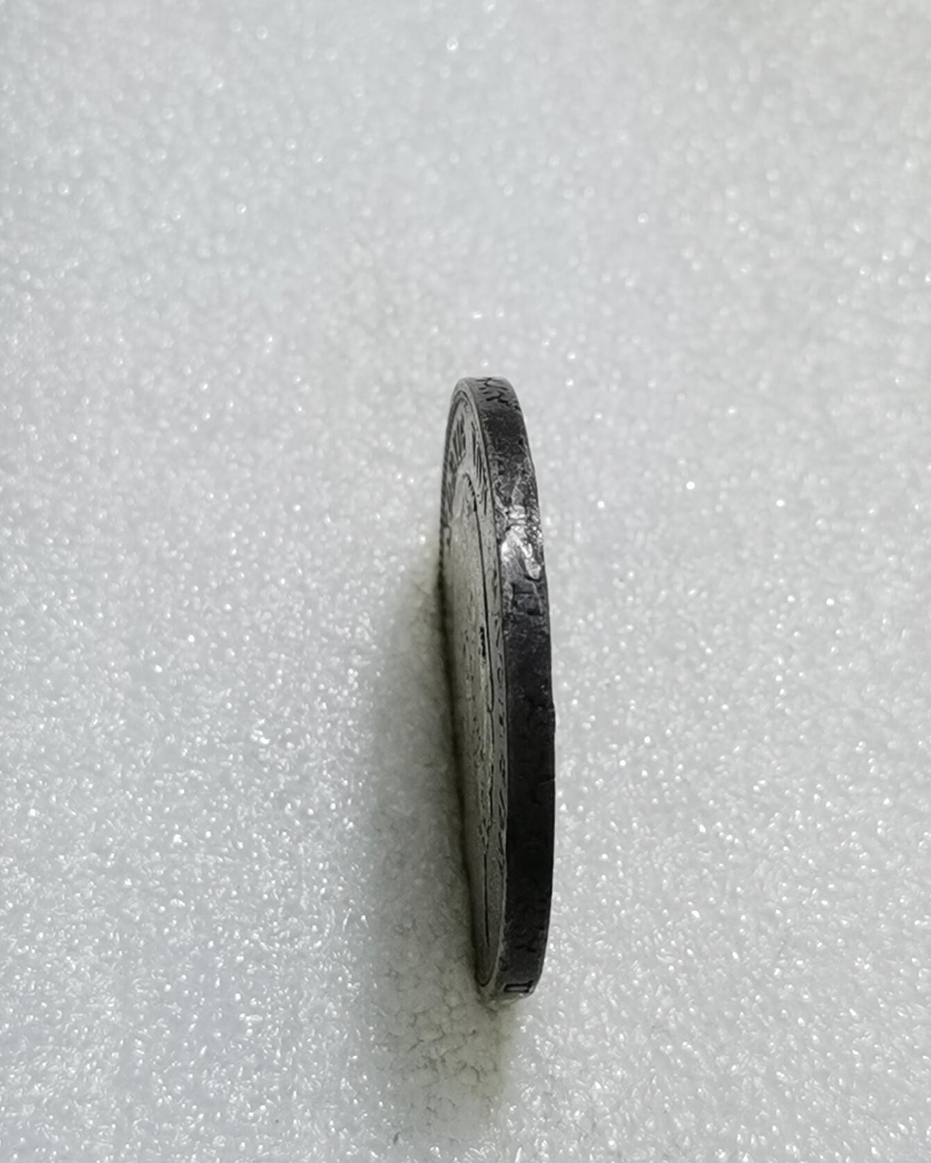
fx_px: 2858
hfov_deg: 18.5
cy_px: 547
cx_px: 463
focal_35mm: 83
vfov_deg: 23.0
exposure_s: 1/100
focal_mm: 6.67
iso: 80
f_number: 1.9
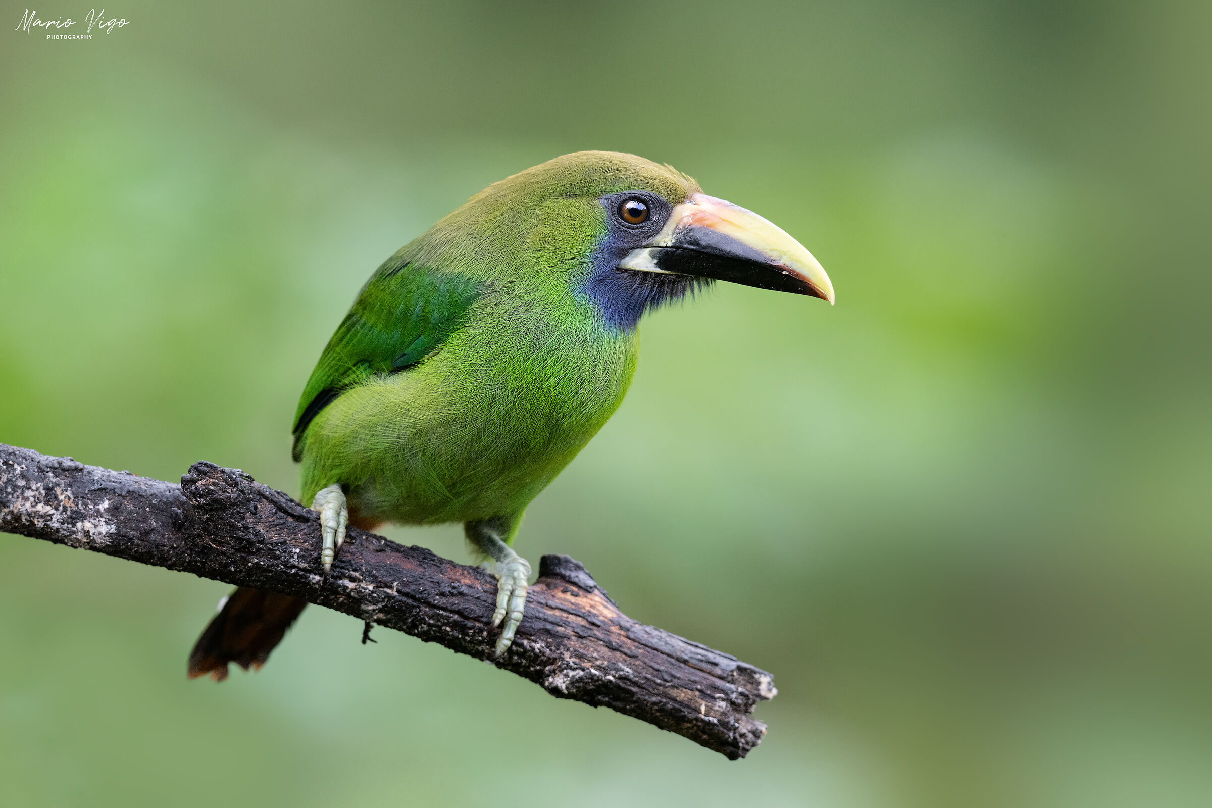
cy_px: 404
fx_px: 18515
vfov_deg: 2.5
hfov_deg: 3.7
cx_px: 606
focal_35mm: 550
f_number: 7.1
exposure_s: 1/640
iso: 1000
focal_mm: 550
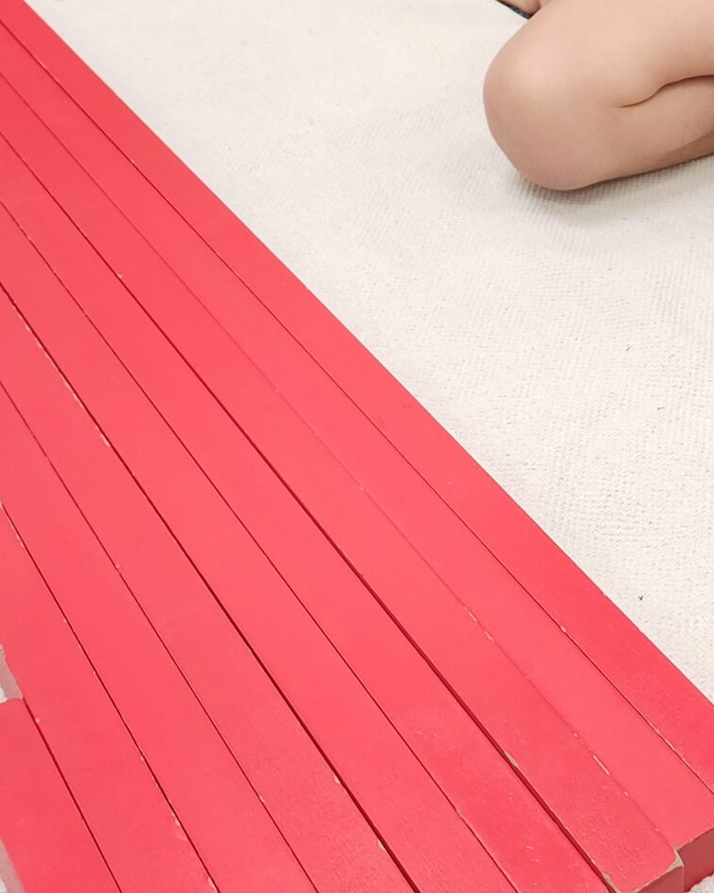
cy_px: 22
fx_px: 1611
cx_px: 620
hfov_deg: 24.4
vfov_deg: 29.2
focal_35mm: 61
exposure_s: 1/120
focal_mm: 6.4
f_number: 1.8
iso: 250
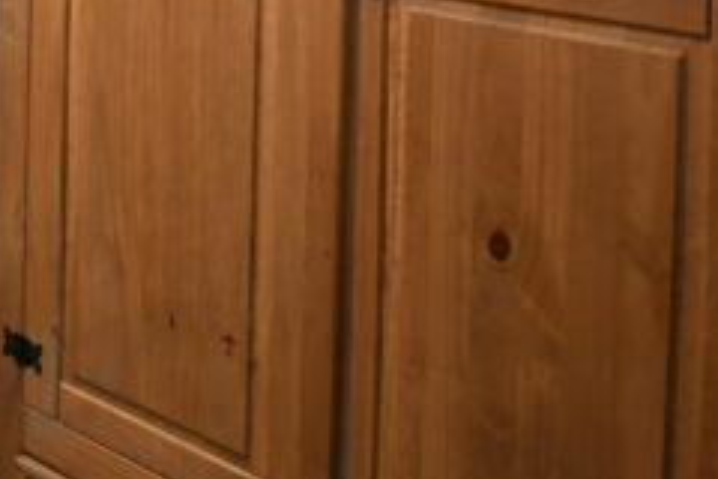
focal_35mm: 64
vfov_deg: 18.6
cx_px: -341
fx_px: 1276
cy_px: -251
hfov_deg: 24.7
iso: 560
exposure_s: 1/10
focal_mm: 10
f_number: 4.5
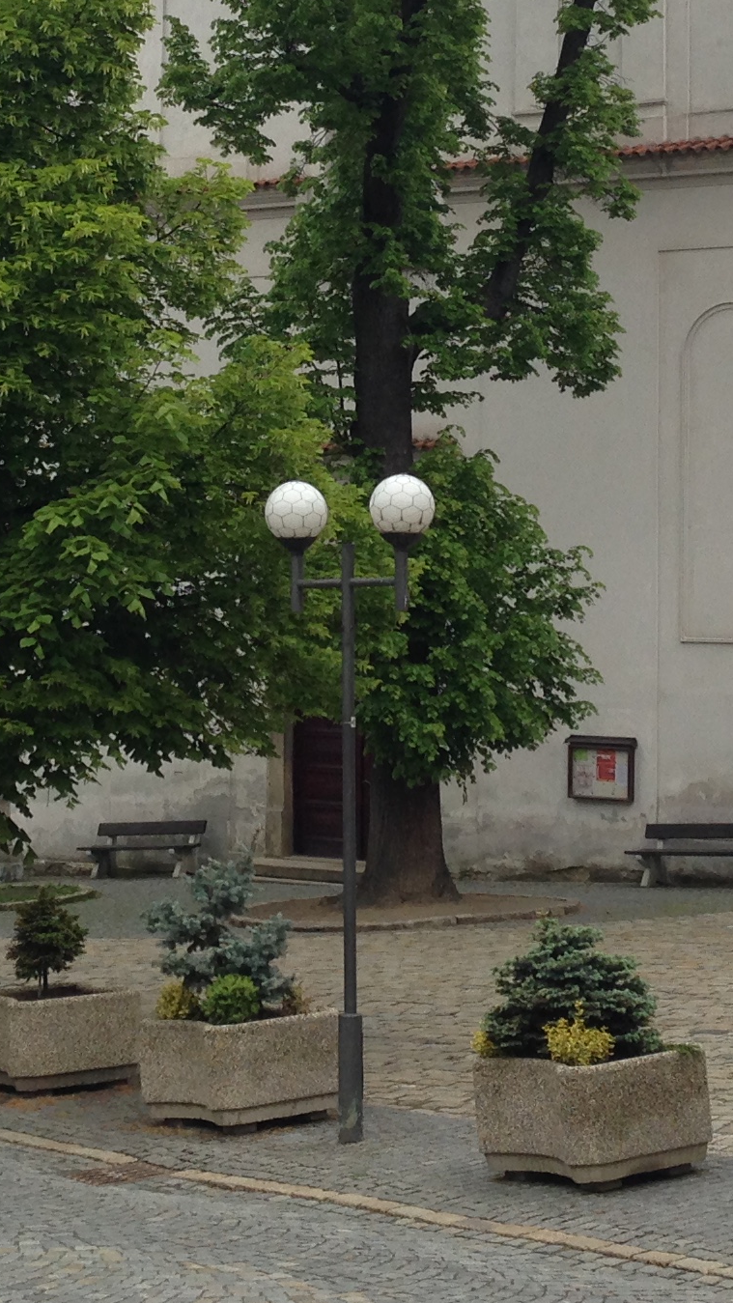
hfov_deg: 13.9
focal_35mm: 87
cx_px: 389
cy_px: 344
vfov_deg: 24.2
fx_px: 3006
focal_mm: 4.12
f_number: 2.4
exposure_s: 1/753
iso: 50
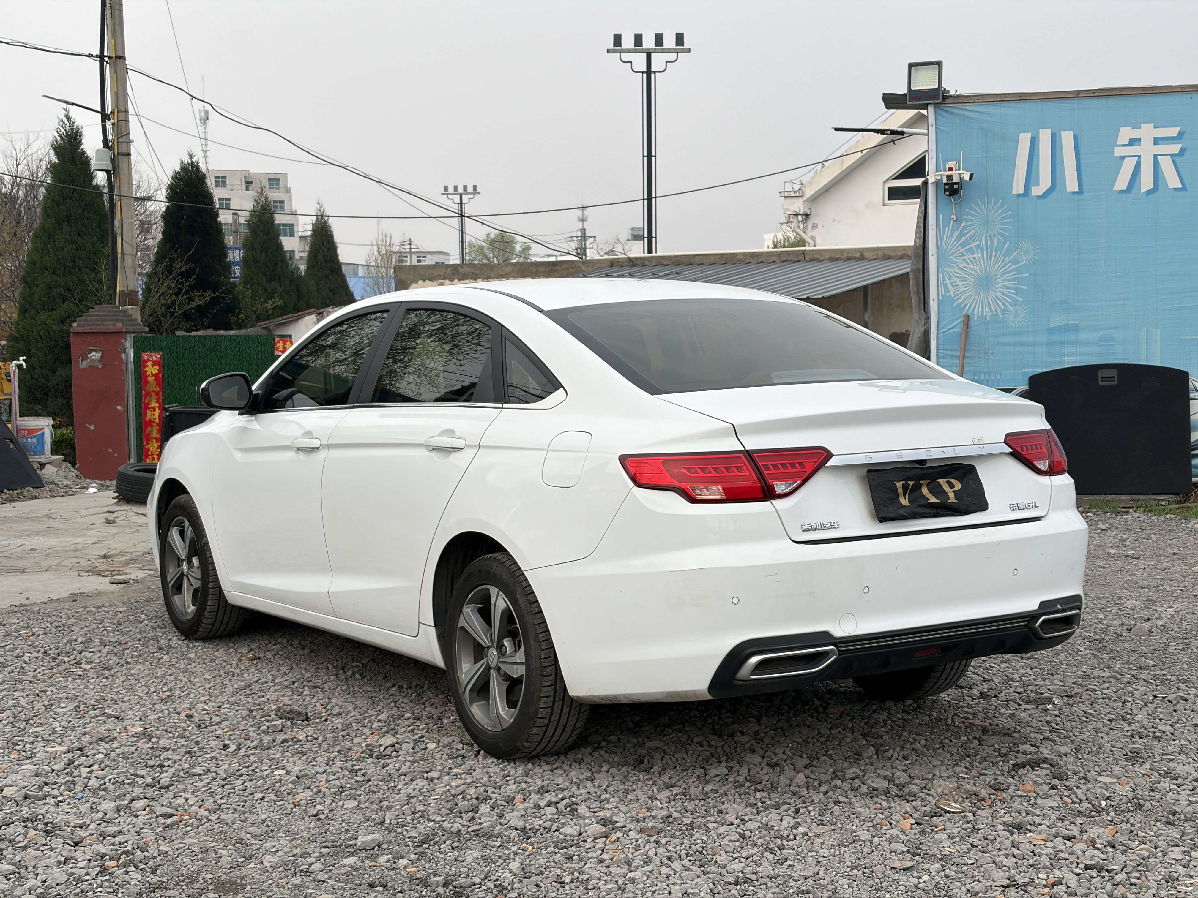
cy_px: 449
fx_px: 1800
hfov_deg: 36.8
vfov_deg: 28.0
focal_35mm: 52
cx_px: 599
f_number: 1.6
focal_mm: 5.96
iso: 32
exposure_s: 1/1626
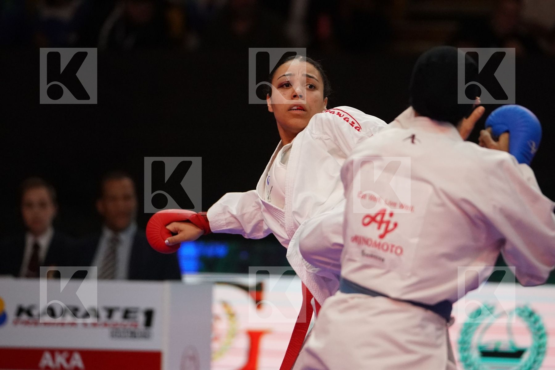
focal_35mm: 283
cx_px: 278
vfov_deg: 4.9
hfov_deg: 7.3
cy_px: 185
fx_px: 4363
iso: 5000
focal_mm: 189
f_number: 2.8
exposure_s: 1/1000
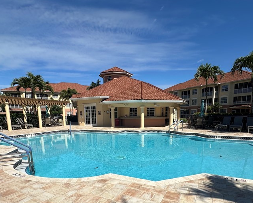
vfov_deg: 61.0
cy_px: 142
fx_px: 165
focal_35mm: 22
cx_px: 132
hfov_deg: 75.0
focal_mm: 2.22
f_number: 2.2
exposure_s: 1/4000
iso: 50
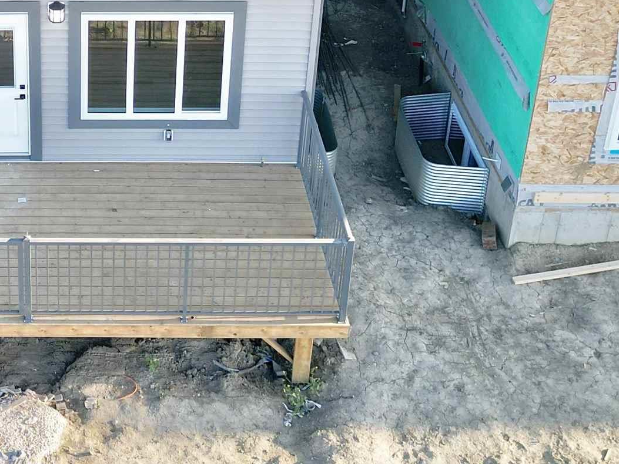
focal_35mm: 70
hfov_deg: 26.6
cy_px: -80
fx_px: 1252
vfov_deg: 19.8
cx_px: 37
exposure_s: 1/500
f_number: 1.7
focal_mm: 6.72
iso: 130
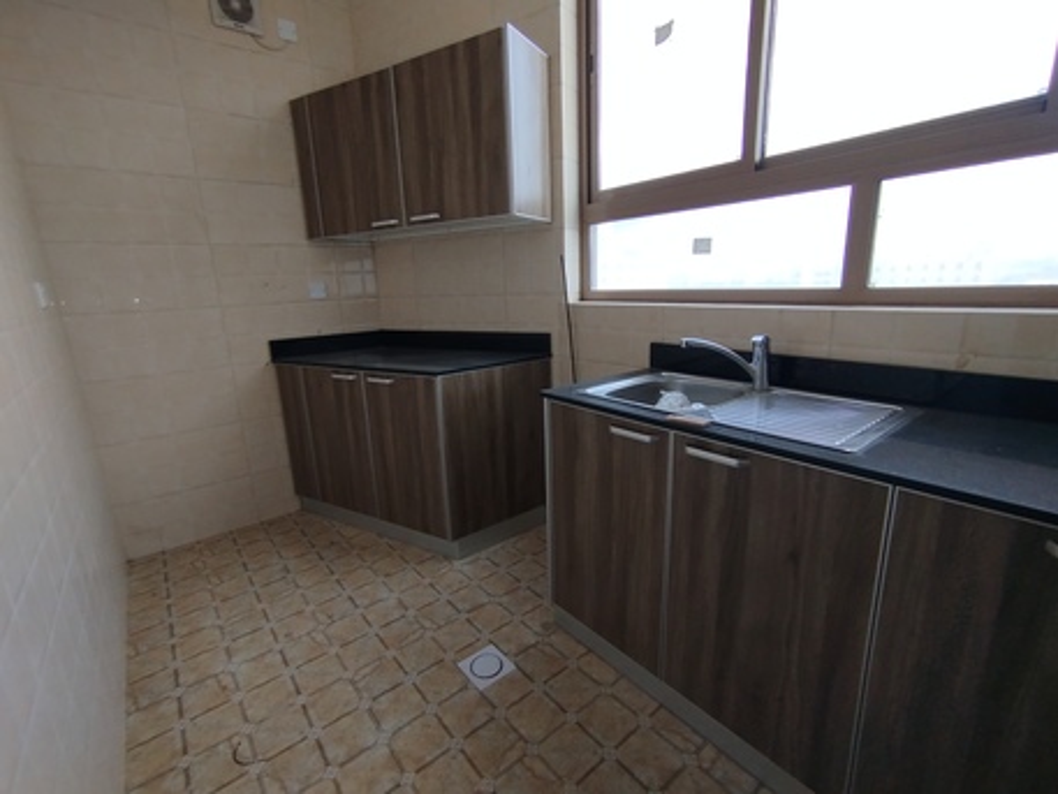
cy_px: 397
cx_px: 529
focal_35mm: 15
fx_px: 459
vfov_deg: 81.8
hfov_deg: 98.2
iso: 50
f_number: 2.2
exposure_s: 1/169
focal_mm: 1.65
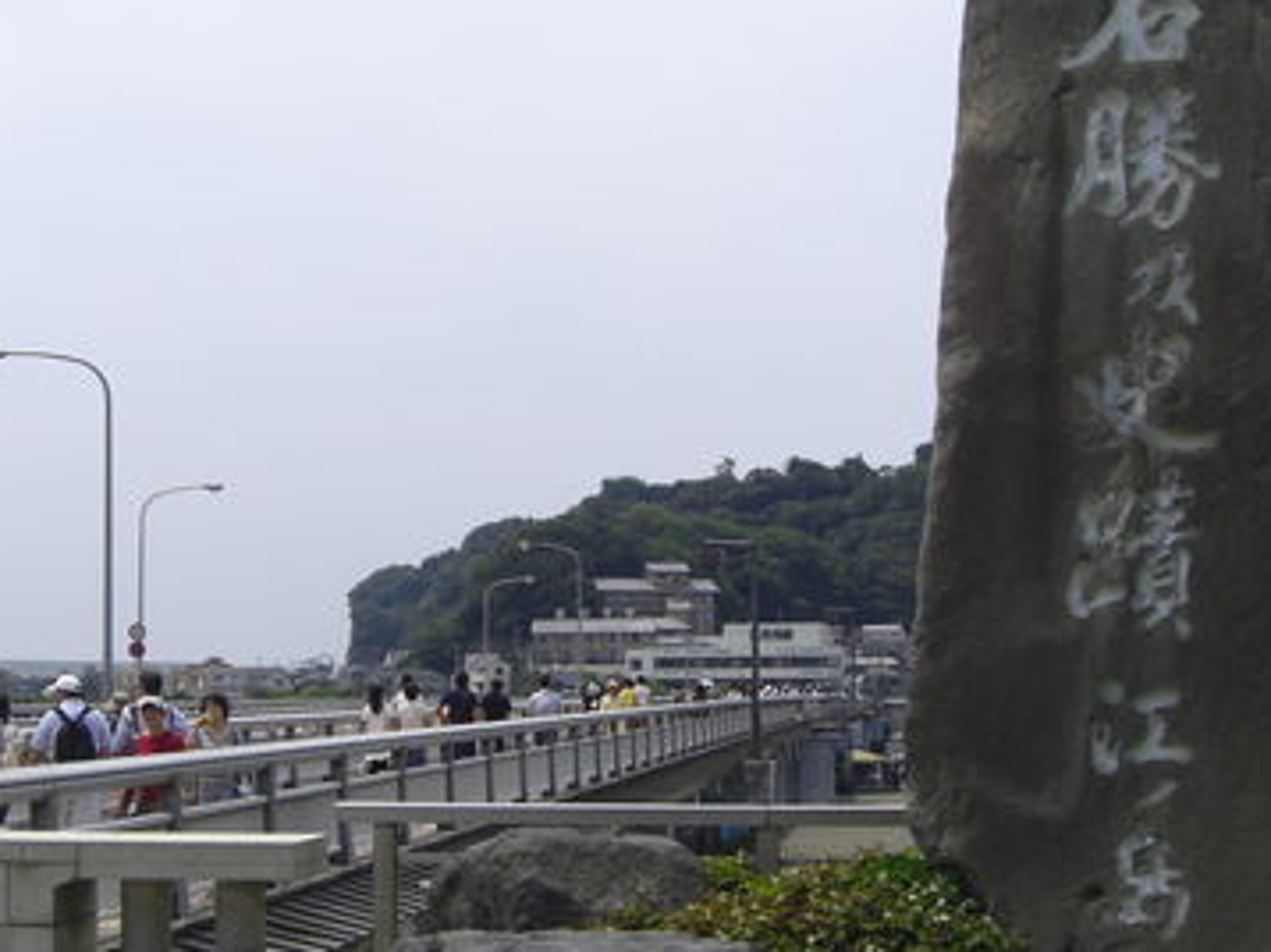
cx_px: 493
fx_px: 2495
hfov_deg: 28.5
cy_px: 561
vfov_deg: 21.6
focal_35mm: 68
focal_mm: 6.2
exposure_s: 1/200
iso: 64
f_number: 8
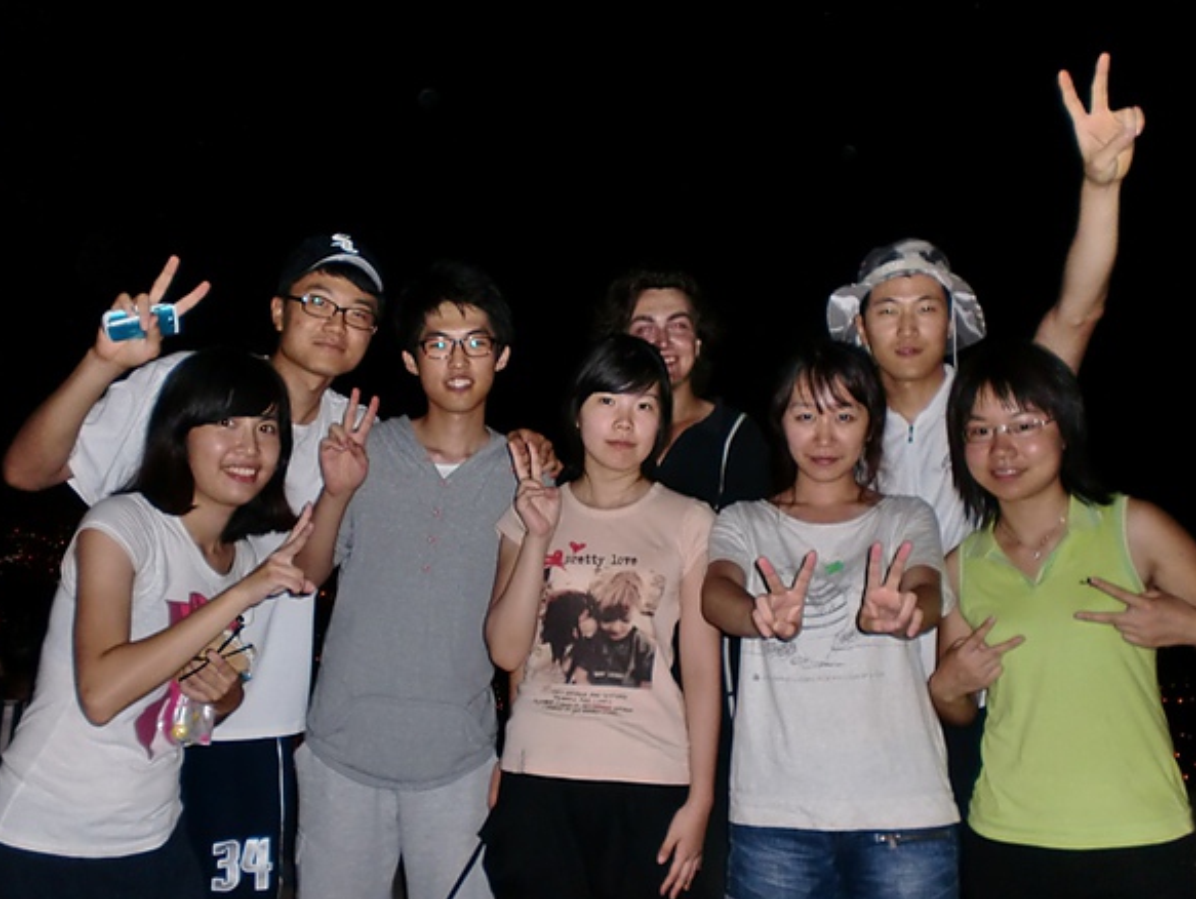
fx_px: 1245
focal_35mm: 36
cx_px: 587
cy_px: 456
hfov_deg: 51.3
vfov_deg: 39.7
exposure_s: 1/40
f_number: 3.1
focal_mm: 6.3
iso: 200
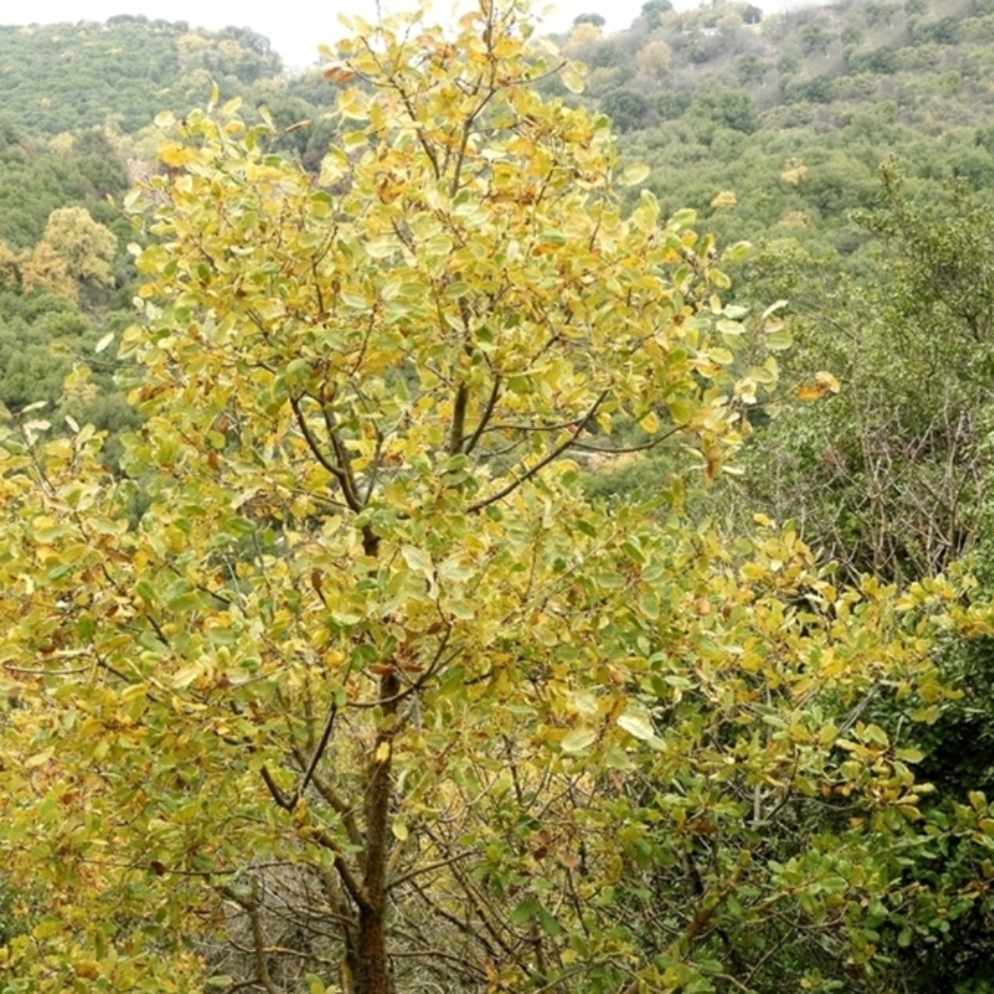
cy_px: 538
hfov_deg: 25.6
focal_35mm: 67
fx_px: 2177
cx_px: 352
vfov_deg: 25.7
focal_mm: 8.1
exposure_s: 1/100
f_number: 4
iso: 100
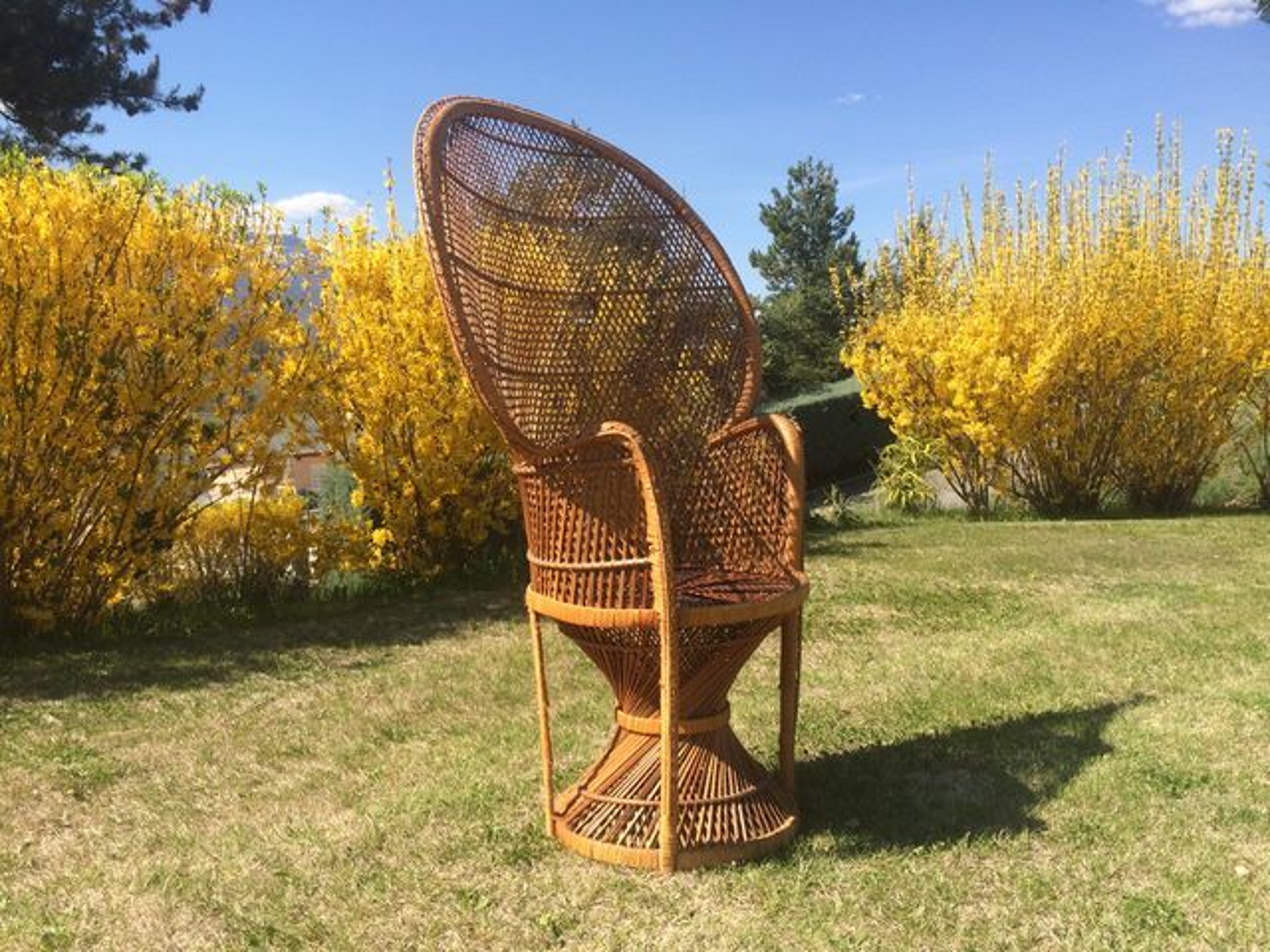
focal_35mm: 29
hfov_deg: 61.7
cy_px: 476
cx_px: 635
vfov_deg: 48.2
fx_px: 1064
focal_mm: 4.15
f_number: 2.2
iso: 32
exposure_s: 1/1580
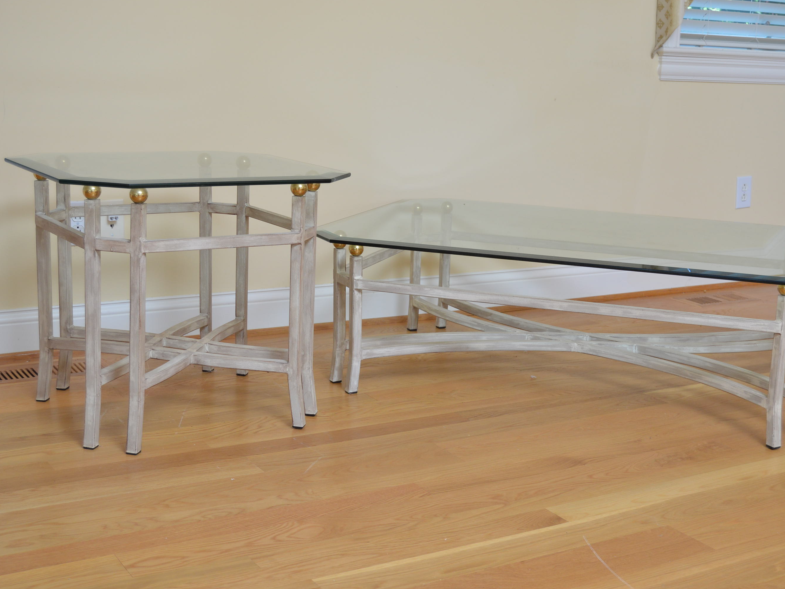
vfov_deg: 28.8
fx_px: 1146
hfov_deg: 37.7
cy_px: 294
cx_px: 443
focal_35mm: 51
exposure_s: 1/80
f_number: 5
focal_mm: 31
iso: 400
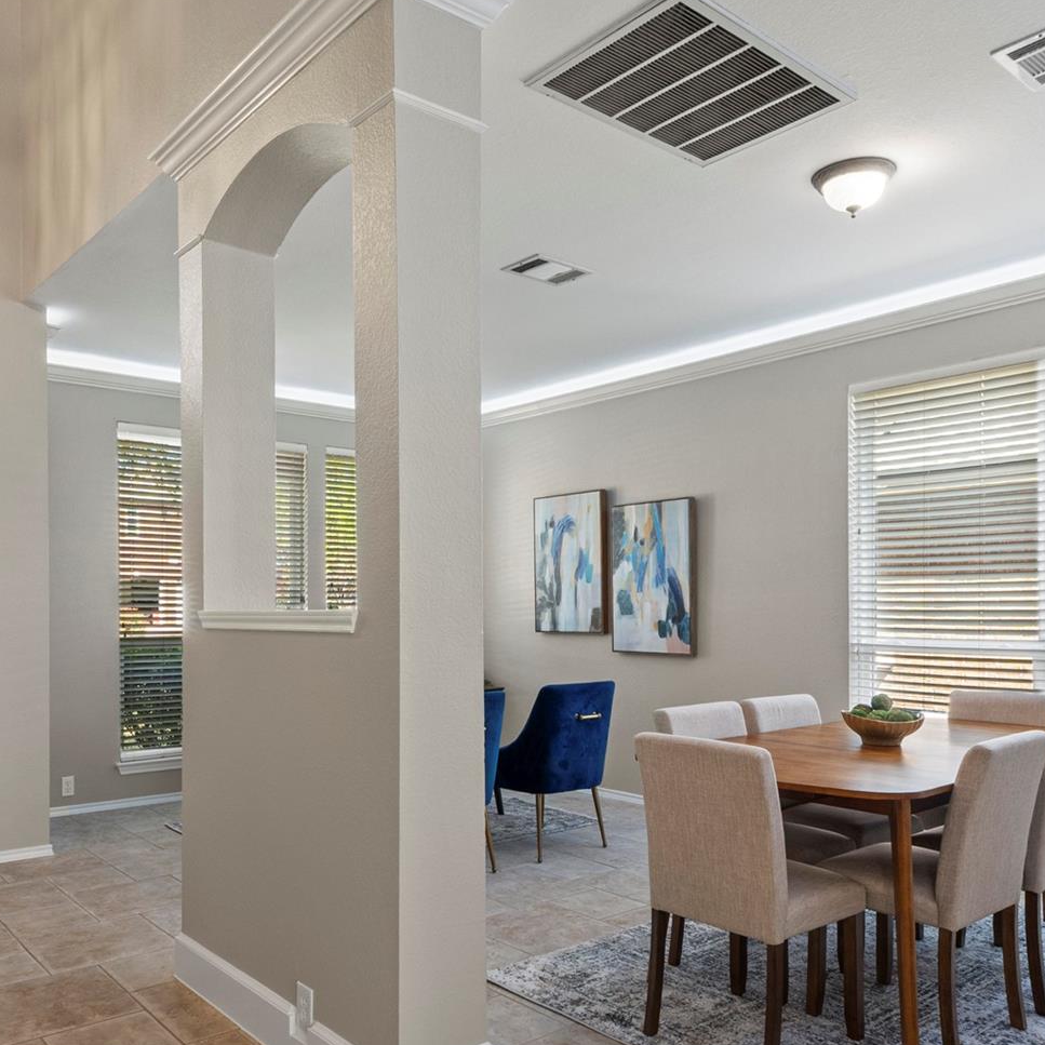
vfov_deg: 58.3
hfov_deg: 58.9
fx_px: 922
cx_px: 467
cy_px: 653
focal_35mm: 27
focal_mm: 10
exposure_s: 2
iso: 250
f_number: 11
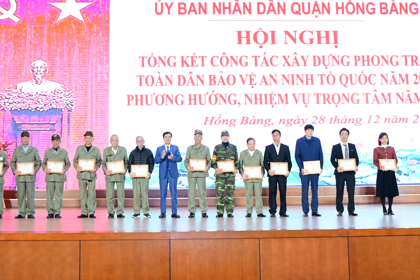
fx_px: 614
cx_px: 196
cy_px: 103
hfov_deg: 37.7
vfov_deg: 25.6
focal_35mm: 53
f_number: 2.8
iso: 800
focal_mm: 27
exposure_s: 1/200
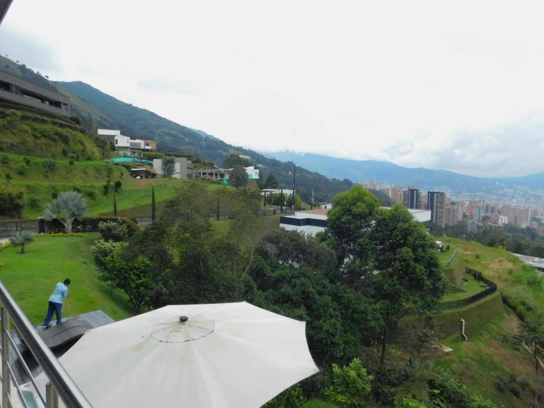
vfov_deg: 58.9
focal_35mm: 23
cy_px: 204
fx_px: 361
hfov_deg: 73.9
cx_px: 272
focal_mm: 4
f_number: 6
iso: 800
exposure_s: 1/1500
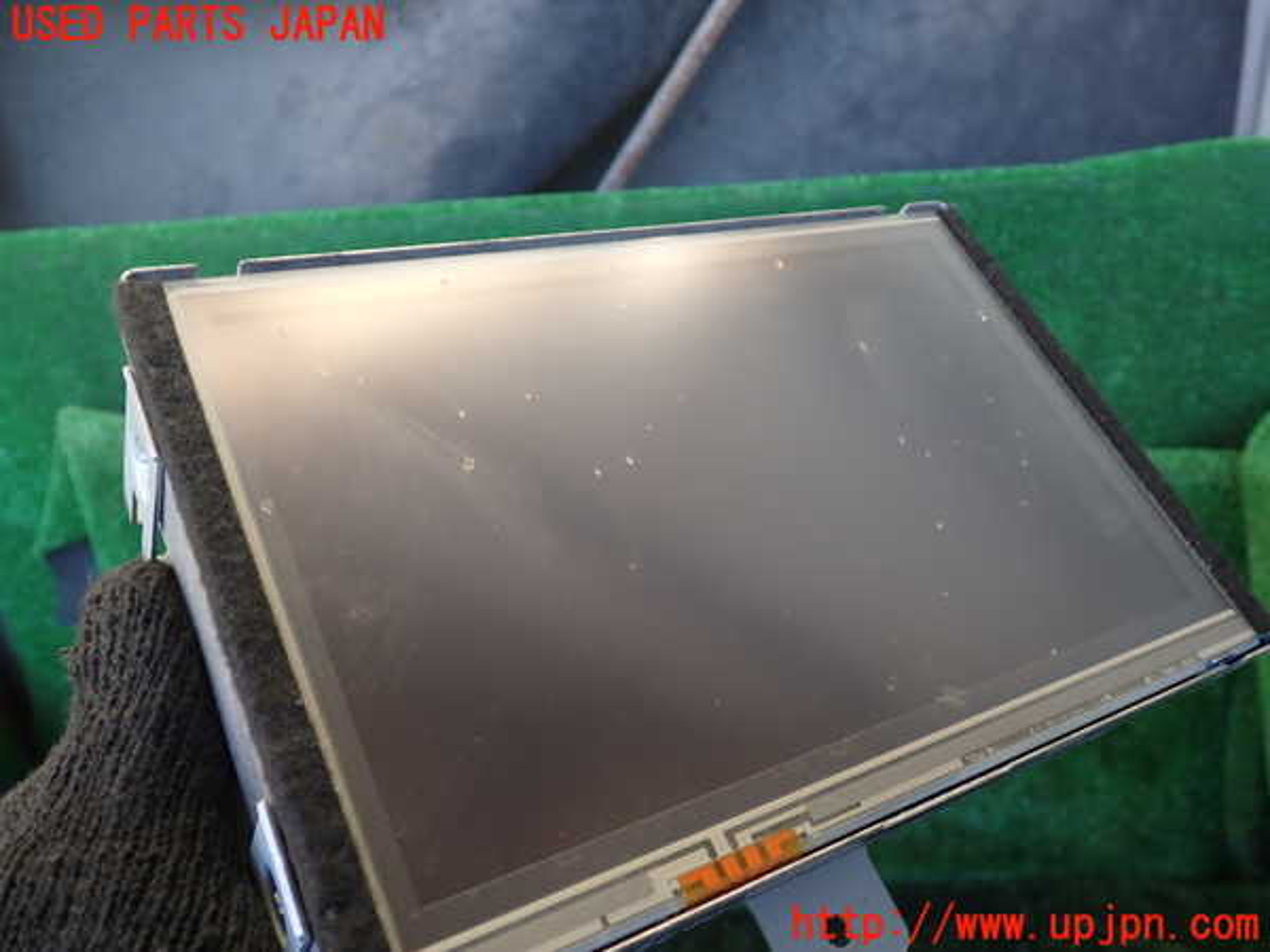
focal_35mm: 30
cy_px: 476
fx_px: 1101
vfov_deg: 46.8
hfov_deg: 60.0
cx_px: 635
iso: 125
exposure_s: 1/60
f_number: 2.3
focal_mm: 5.4
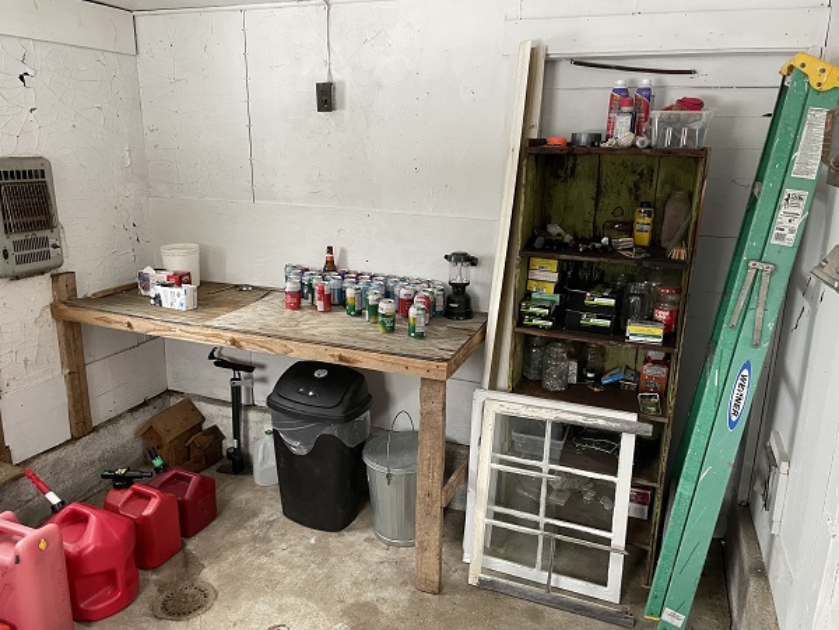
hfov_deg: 67.3
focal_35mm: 26
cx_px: 420
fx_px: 630
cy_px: 315
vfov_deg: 53.1
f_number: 1.6
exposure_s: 1/60
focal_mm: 4.2
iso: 200
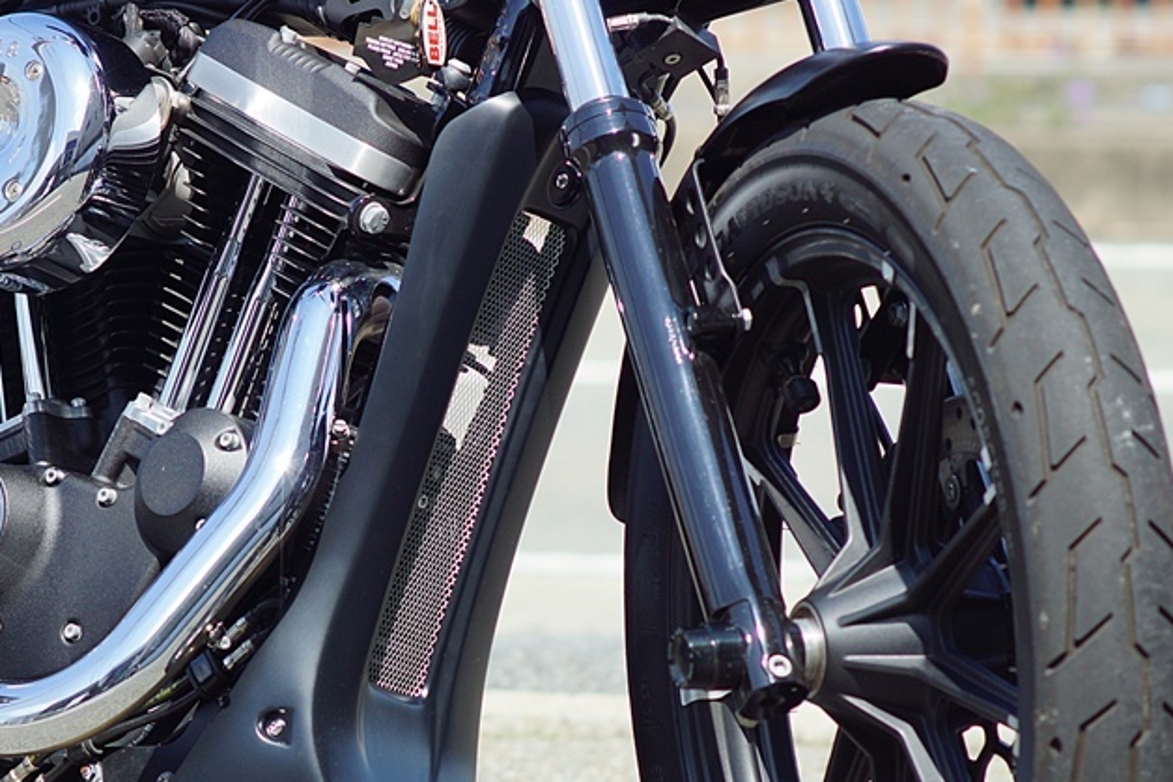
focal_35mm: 208
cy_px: 552
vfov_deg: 6.6
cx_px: 400
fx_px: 6772
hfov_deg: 9.9
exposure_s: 1/1000
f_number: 4
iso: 100
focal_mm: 85
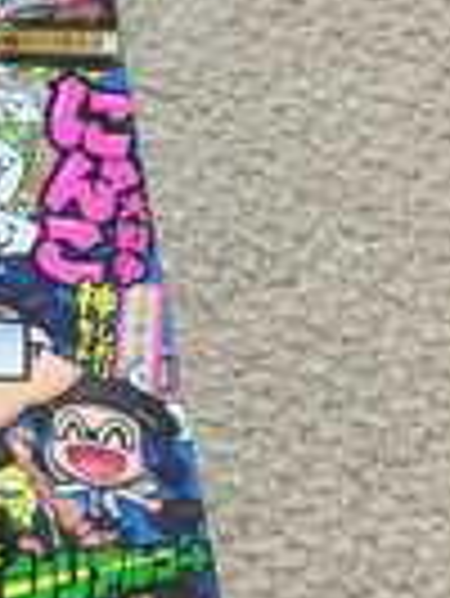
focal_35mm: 96
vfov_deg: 20.4
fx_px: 1661
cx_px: -248
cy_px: 265
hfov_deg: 14.3
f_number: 2.2
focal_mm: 4.15
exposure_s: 1/30
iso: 100
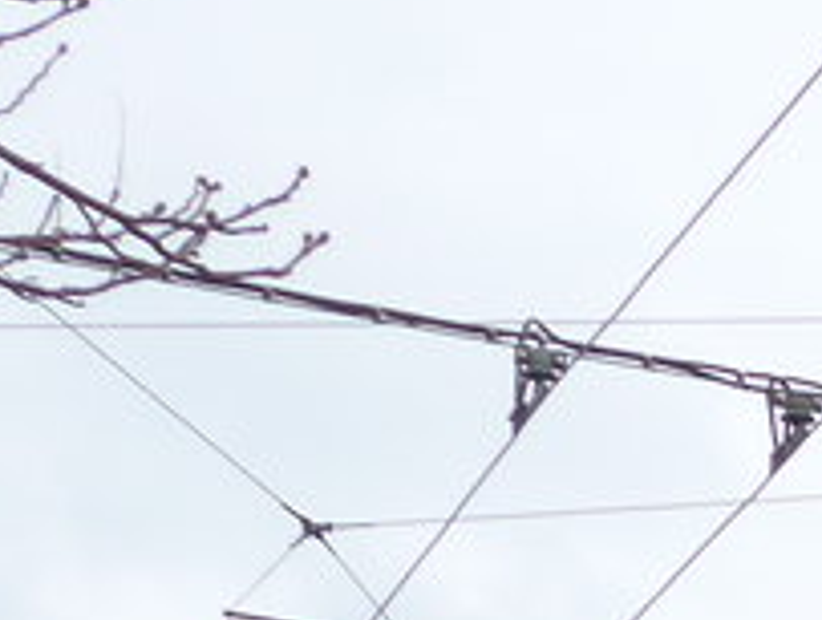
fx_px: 5471
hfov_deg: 8.1
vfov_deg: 6.2
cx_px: 1774
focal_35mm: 230
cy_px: 1402
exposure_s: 1/250
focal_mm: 8
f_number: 2.8
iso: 80
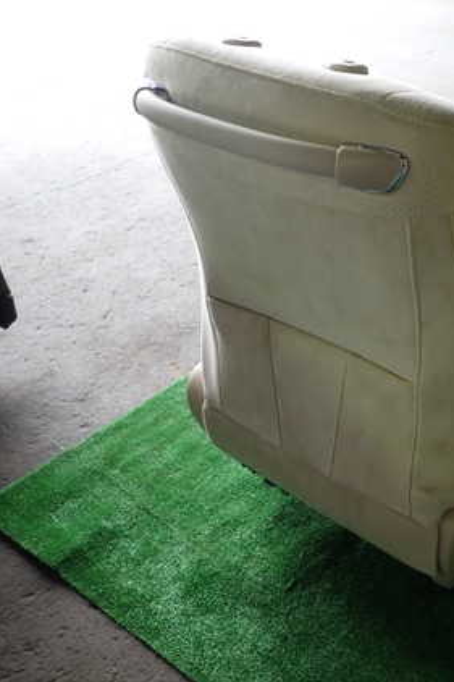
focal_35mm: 37
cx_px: 406
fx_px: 700
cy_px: 323
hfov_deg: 34.0
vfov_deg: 51.9
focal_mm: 4.5
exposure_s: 1/60
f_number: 2
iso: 200
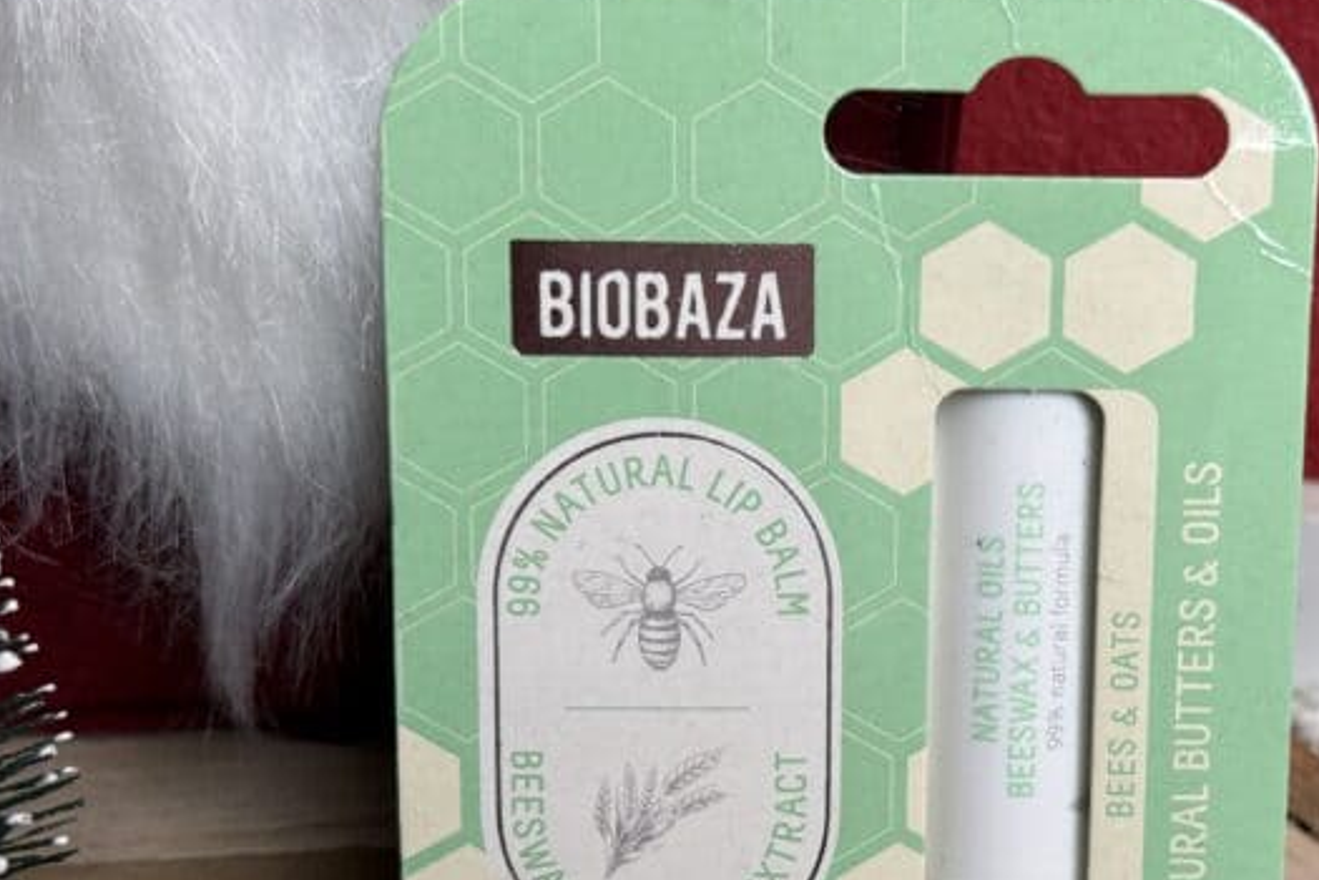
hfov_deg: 27.5
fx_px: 2674
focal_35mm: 73
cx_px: 902
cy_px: 646
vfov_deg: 18.6
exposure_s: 1/100
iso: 80
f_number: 1.78
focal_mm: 6.76
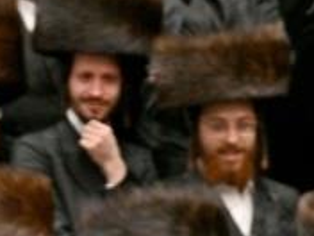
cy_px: 331
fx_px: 5316
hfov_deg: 3.4
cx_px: 646
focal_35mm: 586
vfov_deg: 2.5
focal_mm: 70
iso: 160
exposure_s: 1/250
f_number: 2.8
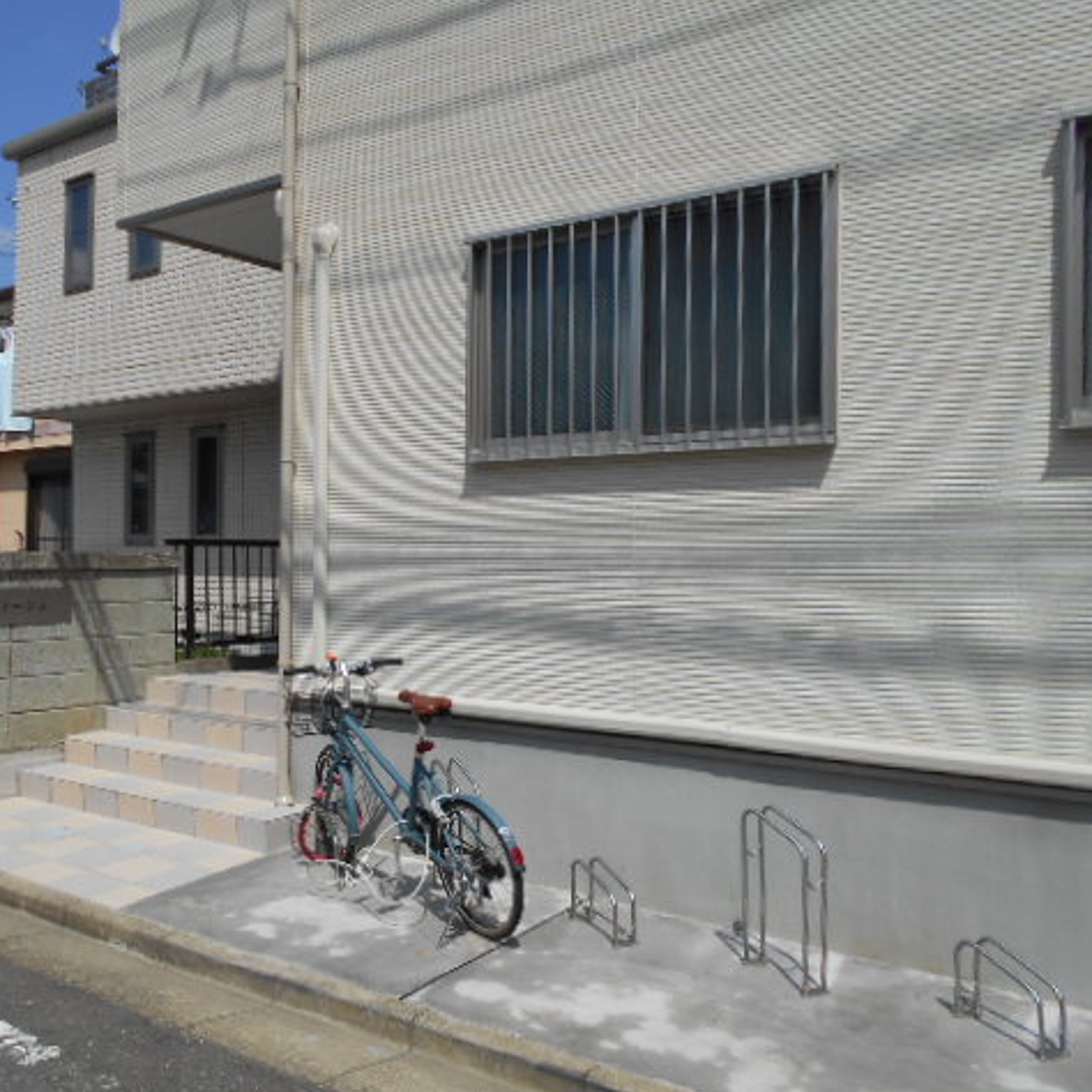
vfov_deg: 52.5
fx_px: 1106
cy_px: 548
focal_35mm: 31
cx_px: 415
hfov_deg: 52.0
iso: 80
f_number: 8
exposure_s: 1/320
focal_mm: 4.6
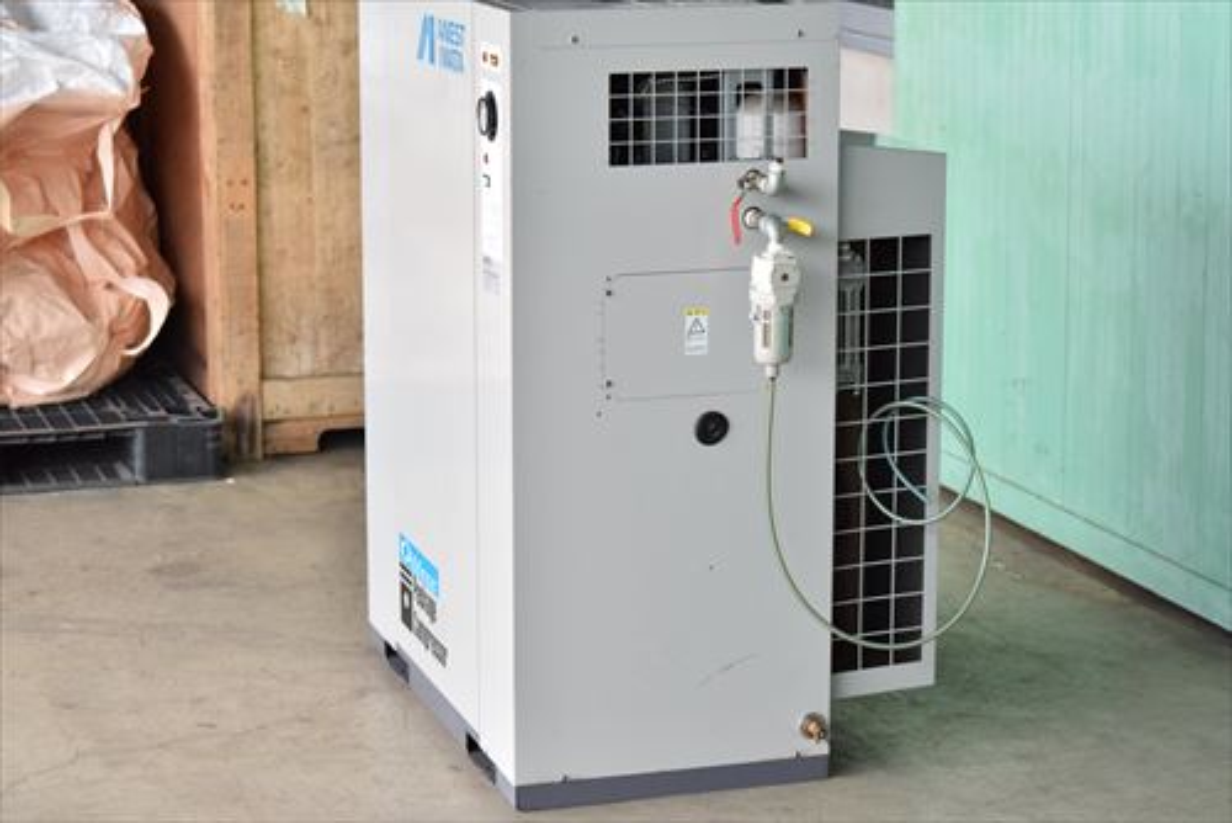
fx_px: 2825
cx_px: 616
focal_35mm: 82
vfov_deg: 16.6
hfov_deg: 24.6
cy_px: 412
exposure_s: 1/320
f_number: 6.3
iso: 1250
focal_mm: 55
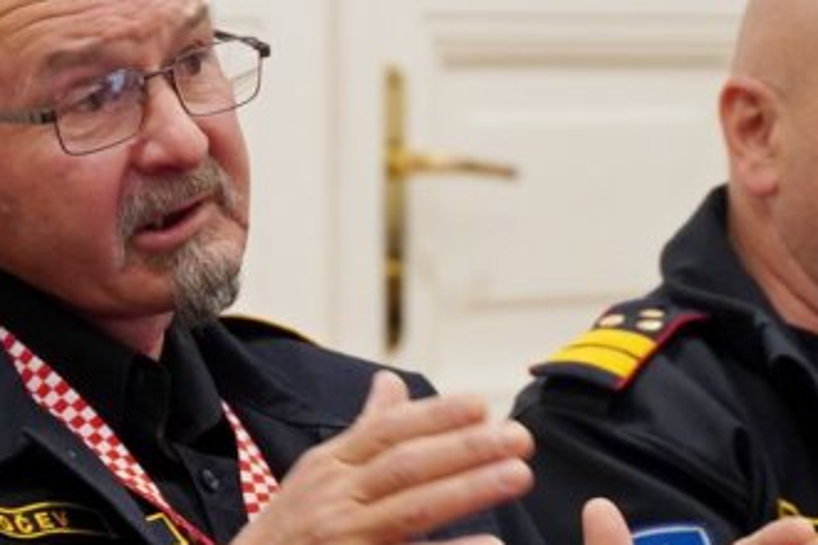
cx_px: -7
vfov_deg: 3.9
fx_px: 7942
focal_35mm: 350
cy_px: 447
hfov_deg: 5.9
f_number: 2.8
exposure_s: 1/100
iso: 1250
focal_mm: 75
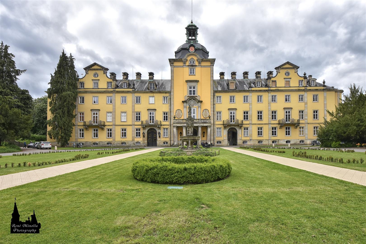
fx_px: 168
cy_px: 122
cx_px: 183
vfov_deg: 72.1
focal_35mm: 16
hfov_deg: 95.0
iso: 200
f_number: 9
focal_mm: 11
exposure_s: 1/320
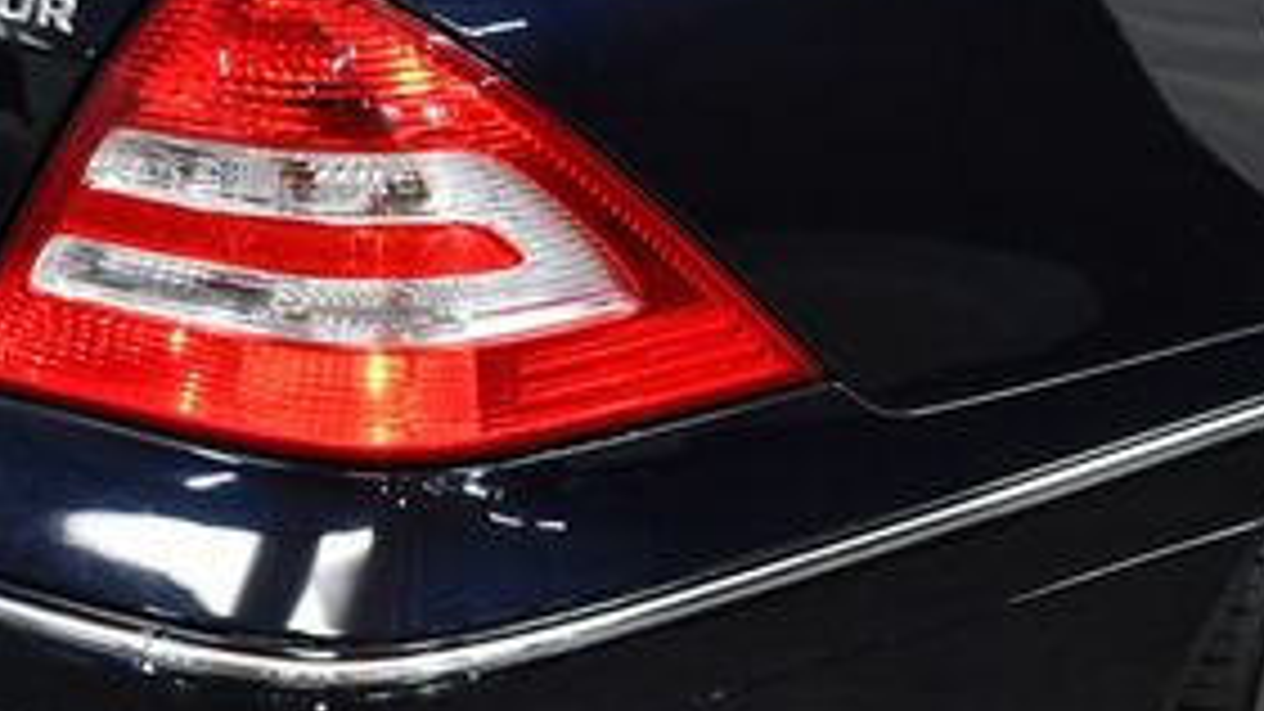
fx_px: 3519
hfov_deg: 20.2
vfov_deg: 11.5
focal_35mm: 105
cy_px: 324
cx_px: 283
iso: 1400
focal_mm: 22
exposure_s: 1/125
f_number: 3.8
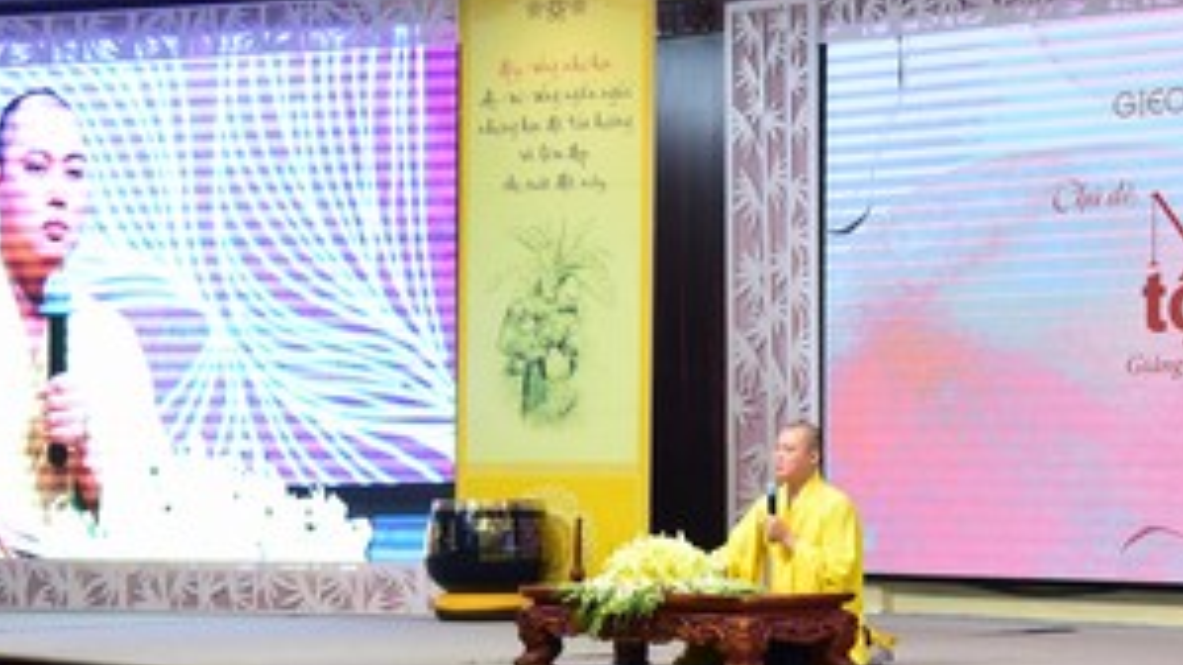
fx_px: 3575
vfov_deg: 10.6
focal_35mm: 114
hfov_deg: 18.7
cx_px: 787
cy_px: 479
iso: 2500
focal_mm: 50
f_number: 4
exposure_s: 1/160
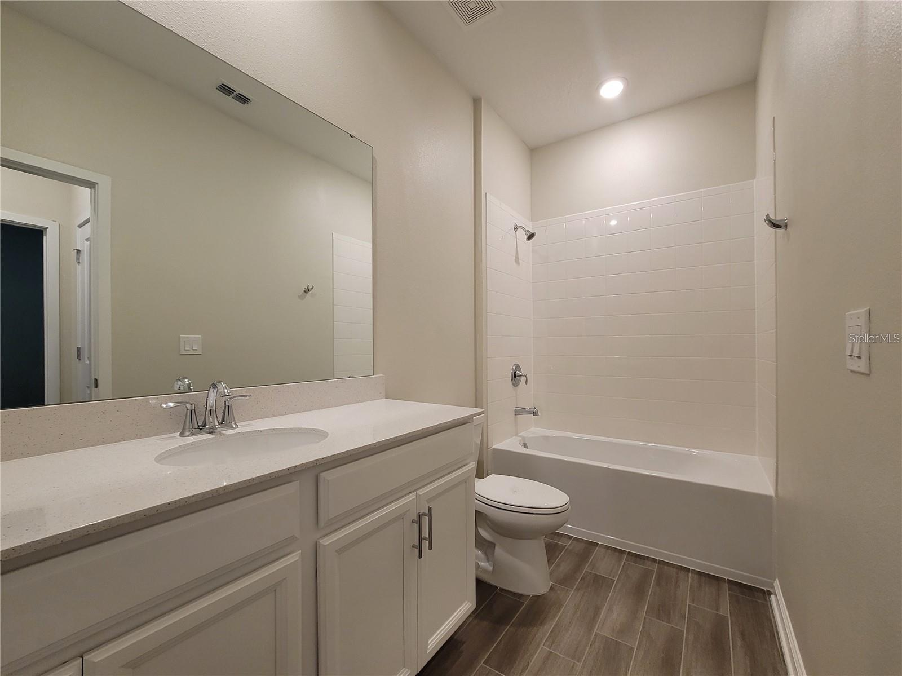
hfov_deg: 106.2
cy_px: 338
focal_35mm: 13
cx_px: 451
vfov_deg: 89.9
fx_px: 339
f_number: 2.2
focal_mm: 2.2
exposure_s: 1/59.2
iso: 200
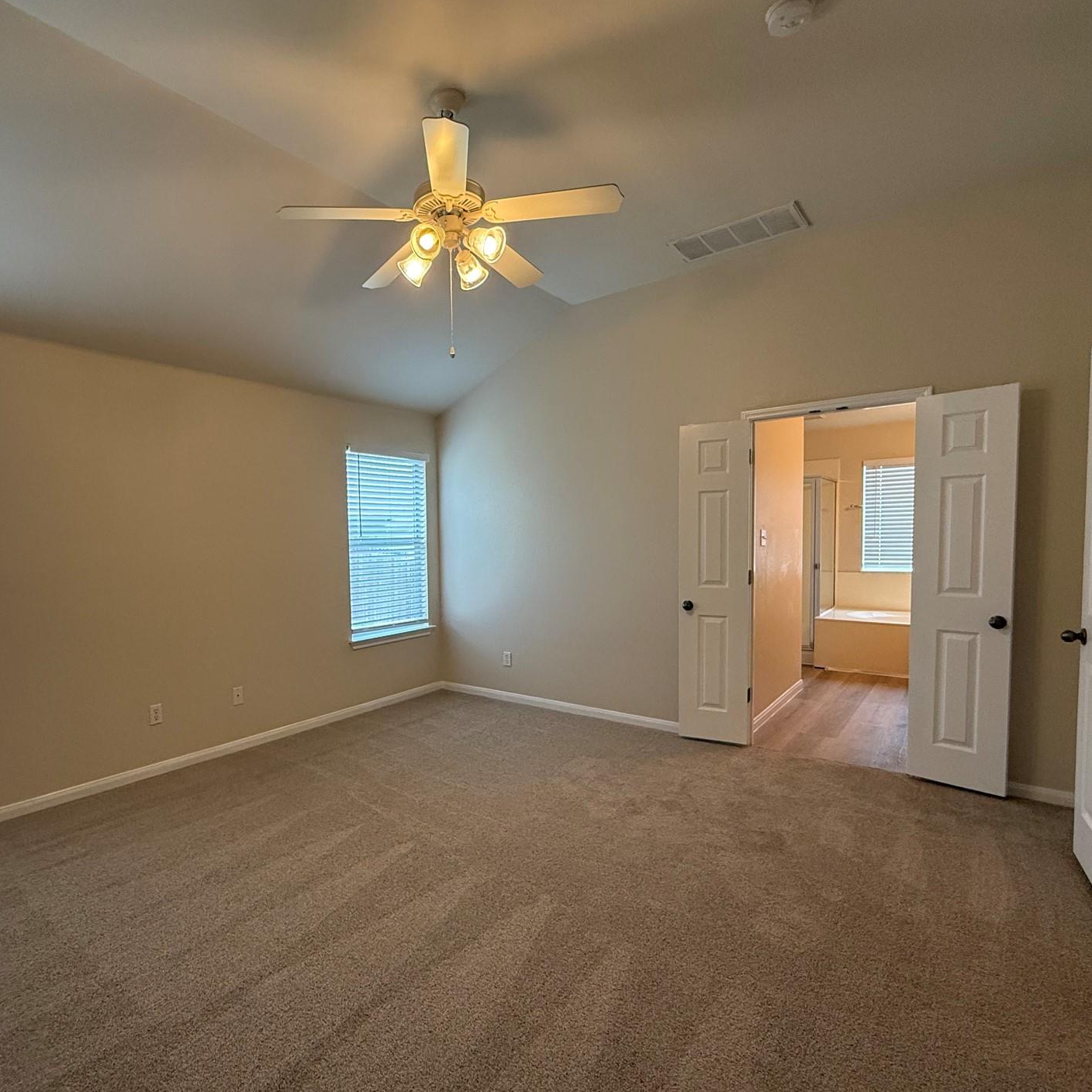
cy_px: 572
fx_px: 642
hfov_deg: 79.9
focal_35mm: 18
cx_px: 445
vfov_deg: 80.7
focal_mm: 2.22
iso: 250
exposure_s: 1/120
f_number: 2.2
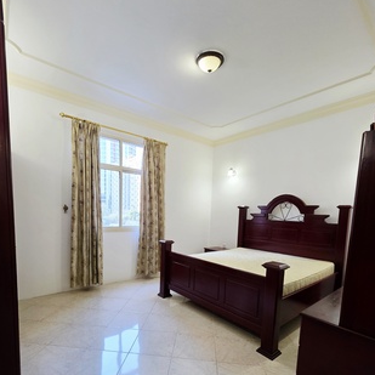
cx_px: 178
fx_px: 208
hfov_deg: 83.9
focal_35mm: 17
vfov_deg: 82.3
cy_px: 235
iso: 160
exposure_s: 1/101
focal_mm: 2.2
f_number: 1.9
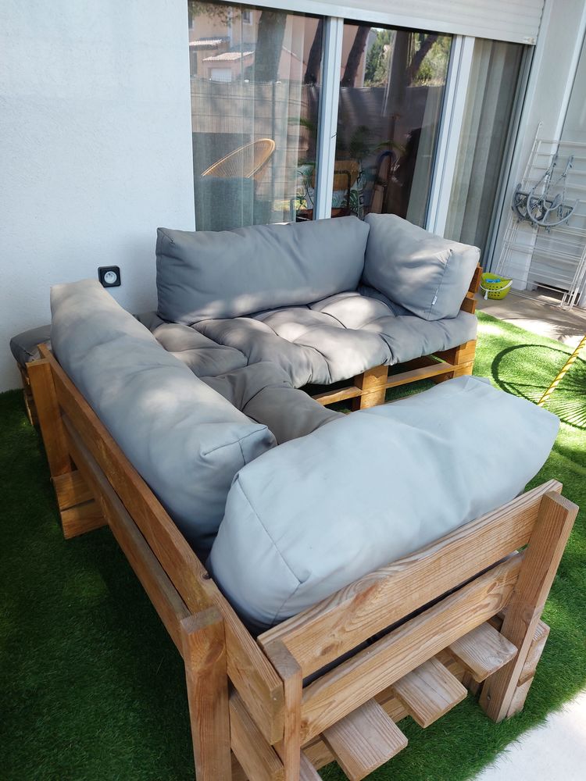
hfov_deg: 54.9
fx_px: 564
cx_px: 293
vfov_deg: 69.4
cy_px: 390
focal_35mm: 25
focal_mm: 5.23
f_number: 1.8
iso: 40
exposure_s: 1/100
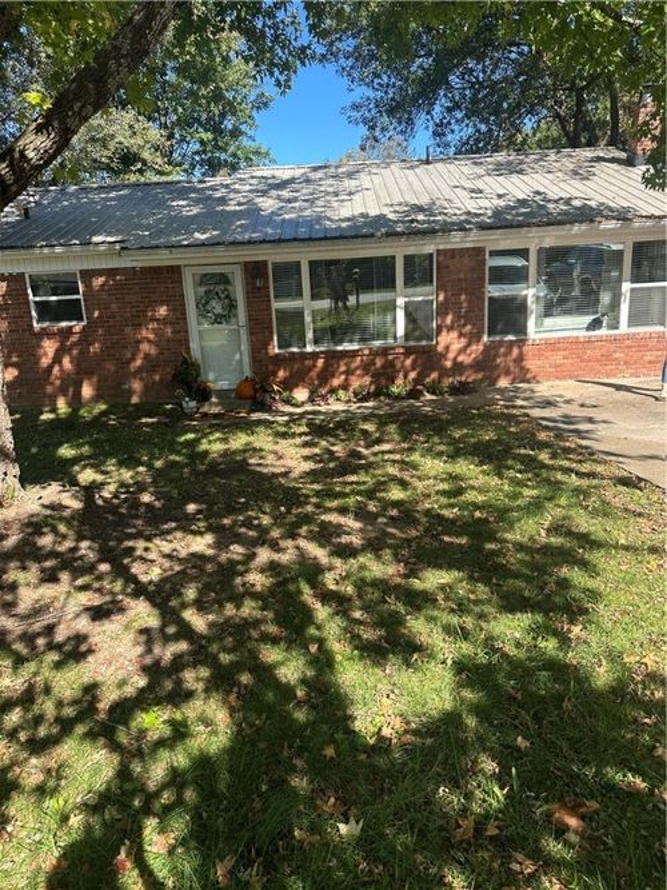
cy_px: 445
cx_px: 334
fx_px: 617
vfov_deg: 71.6
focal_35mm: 24
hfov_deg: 56.8
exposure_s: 1/1272
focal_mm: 6.86
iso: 80
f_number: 1.78
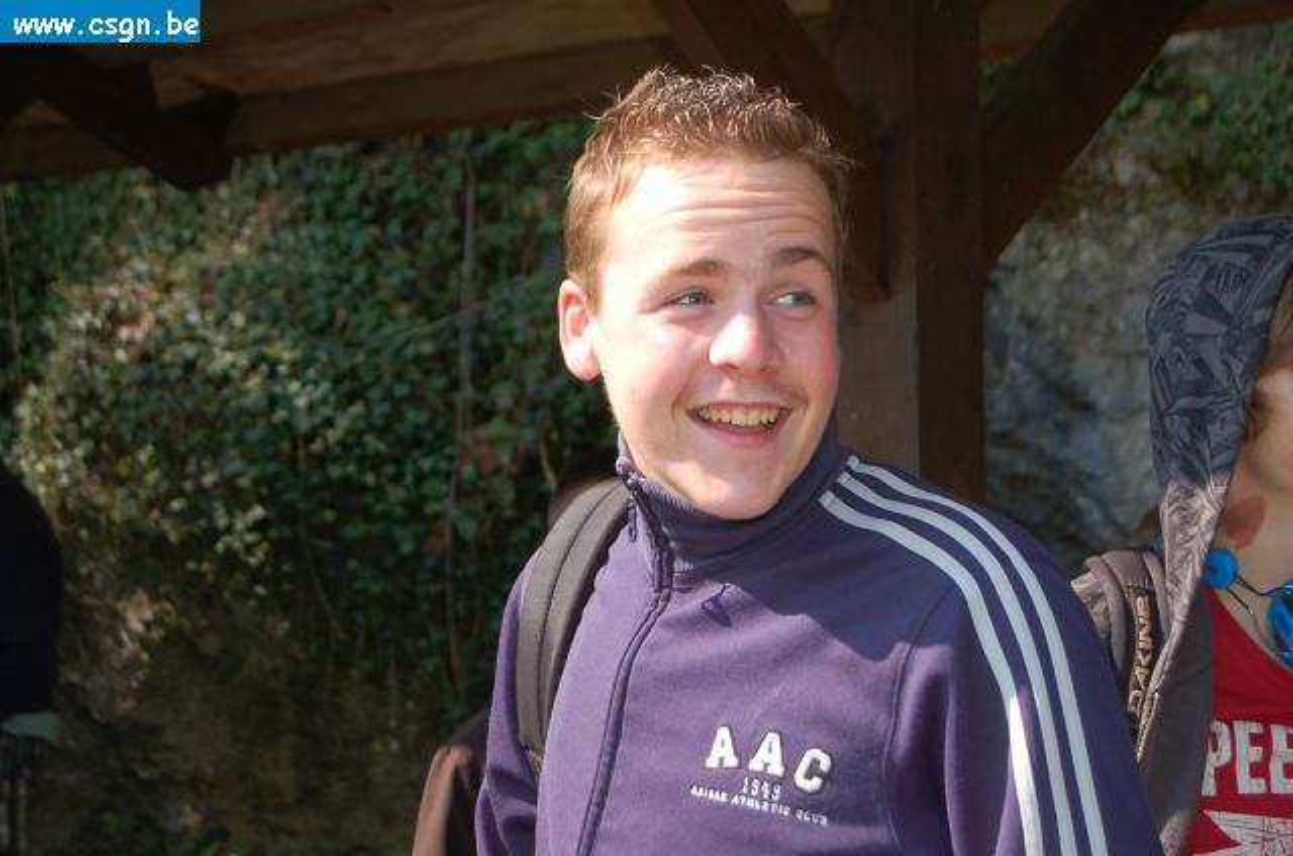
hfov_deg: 24.7
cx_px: 646
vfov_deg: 16.5
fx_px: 2957
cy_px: 428
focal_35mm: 82
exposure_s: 1/500
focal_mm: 55
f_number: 5.6
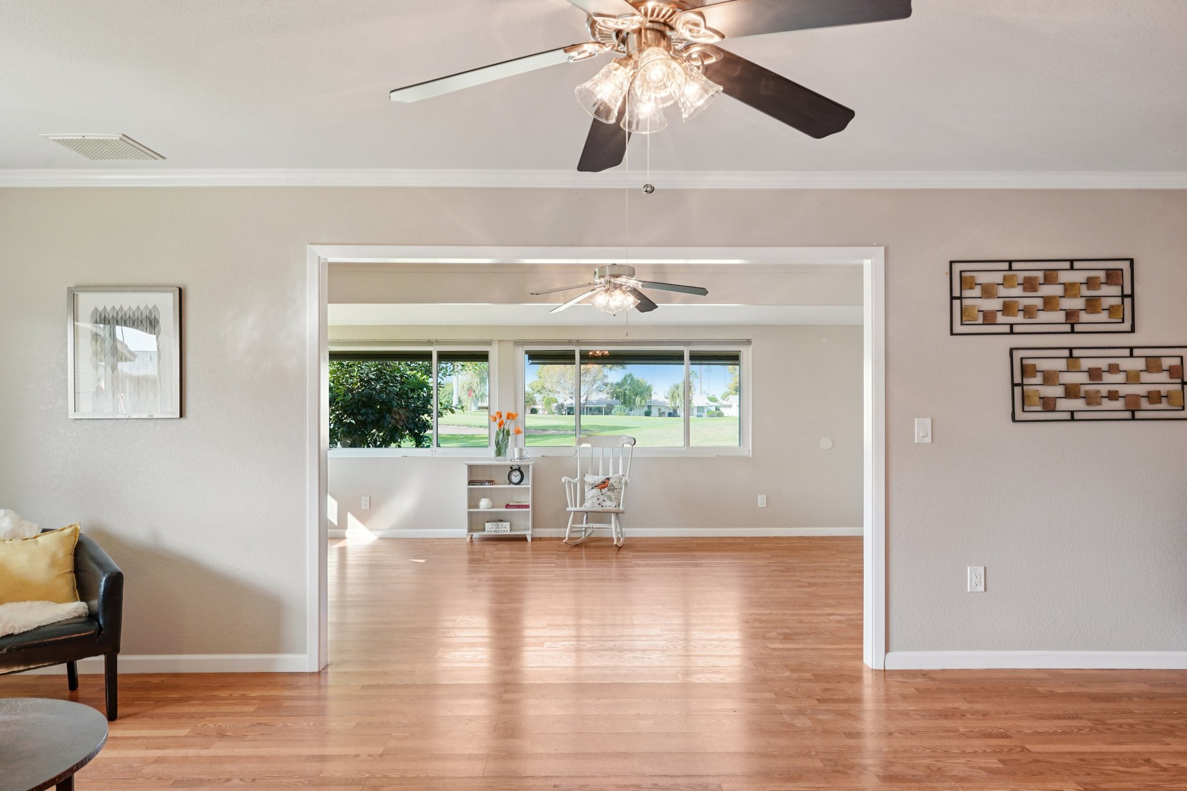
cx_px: 594
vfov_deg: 53.1
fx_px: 791
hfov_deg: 73.7
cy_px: 396
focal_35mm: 24
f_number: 8
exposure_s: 1/40
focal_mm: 24
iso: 400
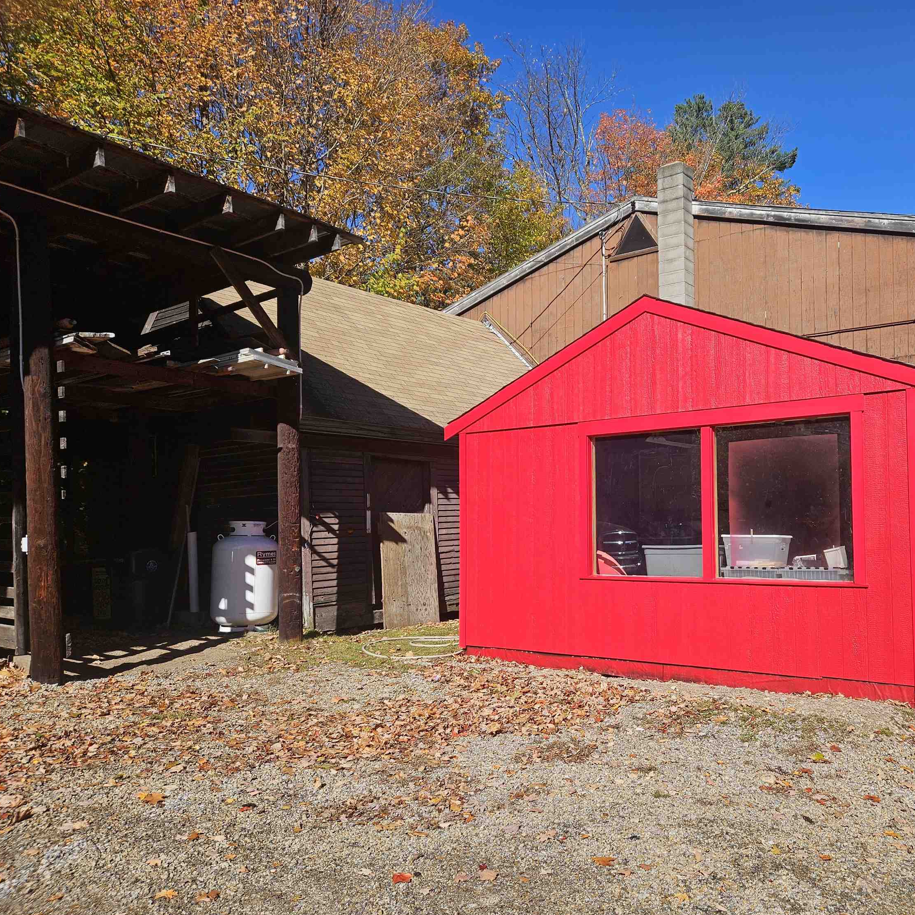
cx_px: 579
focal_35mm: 28
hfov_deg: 56.5
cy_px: 472
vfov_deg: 57.3
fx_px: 837
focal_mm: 5.4
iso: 25
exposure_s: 1/2204
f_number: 1.8
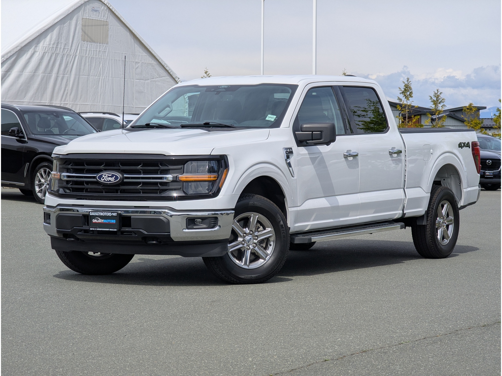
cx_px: 251
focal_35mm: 106
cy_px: 188
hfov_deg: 18.5
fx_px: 1537
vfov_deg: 14.0
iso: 36
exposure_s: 1/799
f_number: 3.5
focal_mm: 19
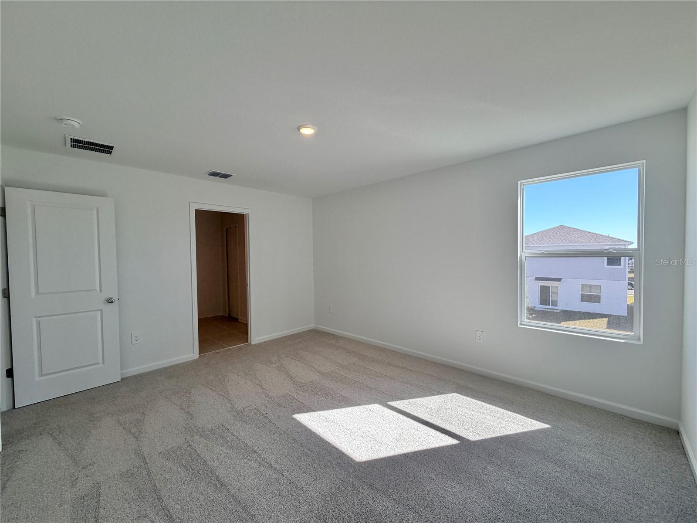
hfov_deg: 102.1
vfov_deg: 85.7
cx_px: 348
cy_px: 262
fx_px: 282
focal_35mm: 14
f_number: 2.2
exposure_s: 1/219
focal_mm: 2.22
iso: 64
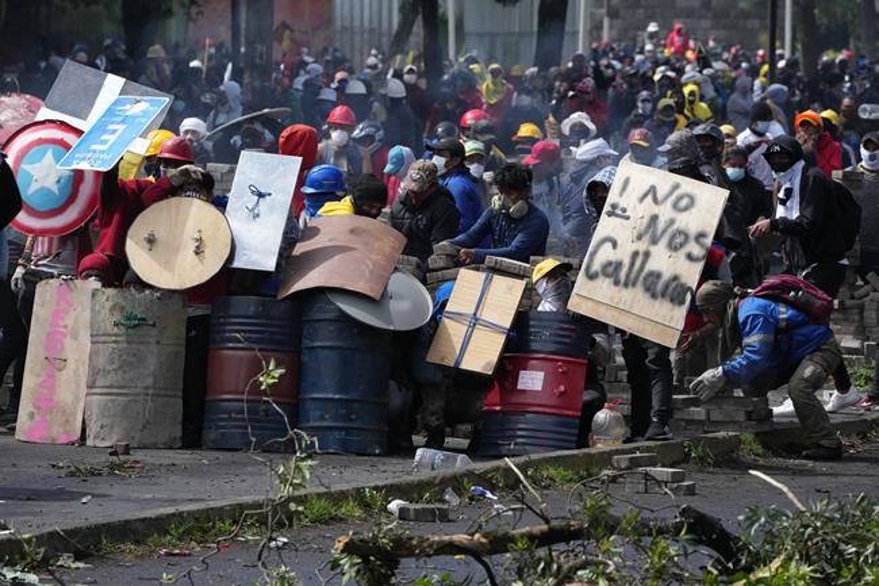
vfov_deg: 5.0
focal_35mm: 276
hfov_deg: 7.5
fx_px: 6737
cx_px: 440
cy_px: 293
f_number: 10
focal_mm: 276
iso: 4000
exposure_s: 1/5000
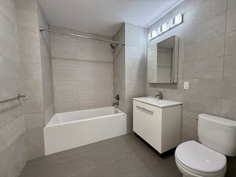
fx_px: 95
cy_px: 88
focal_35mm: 14
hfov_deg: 102.1
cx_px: 118
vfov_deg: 85.7
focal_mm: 2.22
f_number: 2.2
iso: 320
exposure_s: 1/120
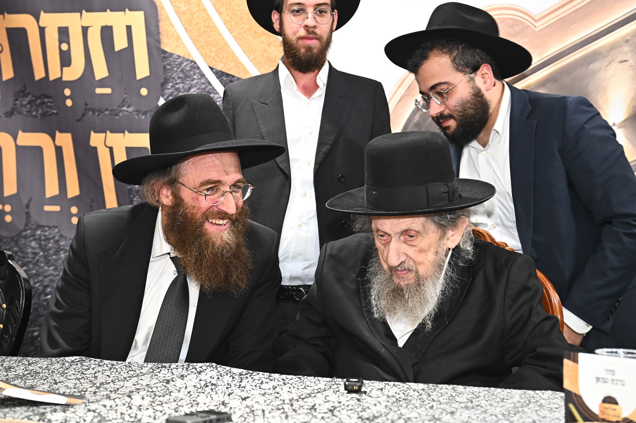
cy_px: 212
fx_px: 1236
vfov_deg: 19.4
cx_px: 318
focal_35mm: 70
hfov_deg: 28.9
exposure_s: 1/200
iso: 2500
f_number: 6.3
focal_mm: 70
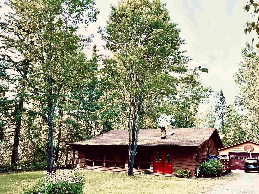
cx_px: 143
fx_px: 224
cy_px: 99
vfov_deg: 46.8
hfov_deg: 59.8
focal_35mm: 30
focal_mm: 5.1
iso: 50
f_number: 1.6
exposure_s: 1/928
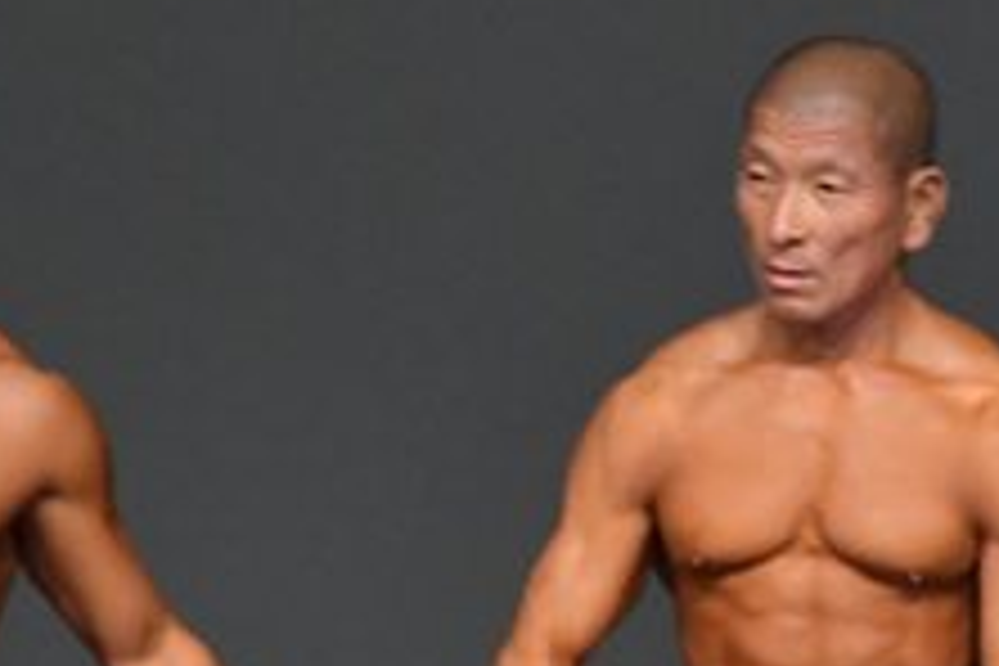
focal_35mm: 1311
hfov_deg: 1.6
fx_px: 36377
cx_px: 673
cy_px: 873
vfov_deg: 1.0
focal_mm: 250
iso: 5000
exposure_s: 1/400
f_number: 5.6
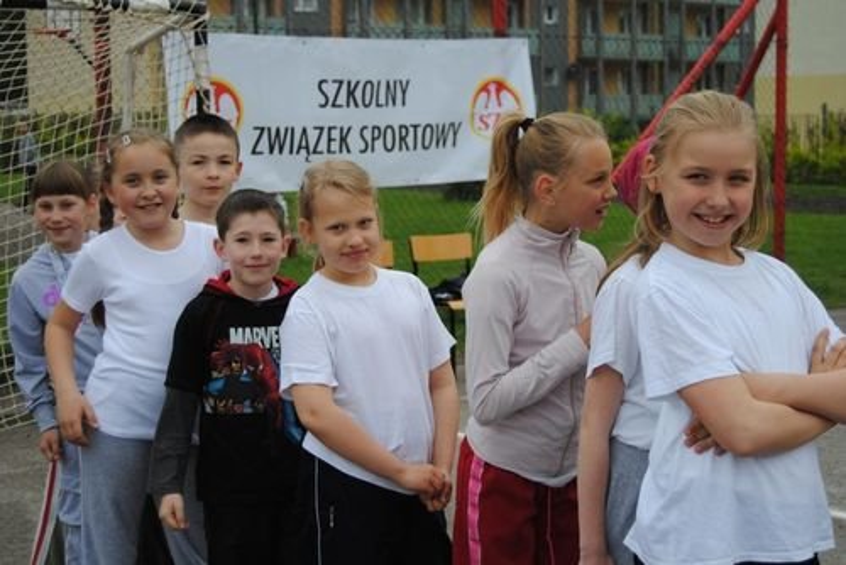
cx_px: 423
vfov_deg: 21.6
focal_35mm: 63
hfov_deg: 31.9
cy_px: 282
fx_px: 1481
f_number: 5
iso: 200
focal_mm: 42
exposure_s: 1/500
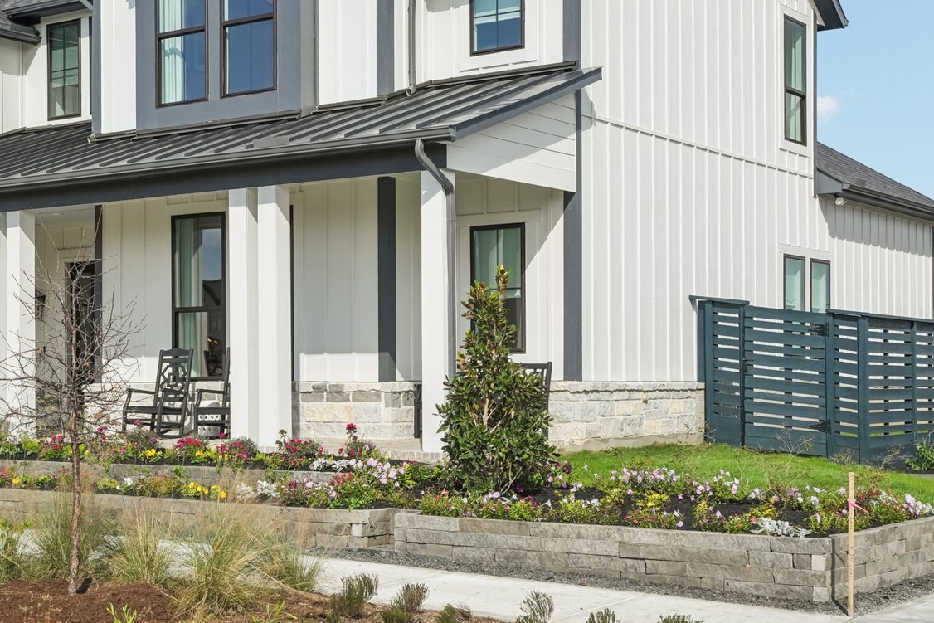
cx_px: 314
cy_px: 103
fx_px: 1557
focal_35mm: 60
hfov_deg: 33.1
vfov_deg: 22.3
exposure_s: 1/1500
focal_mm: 33
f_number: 8
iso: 400
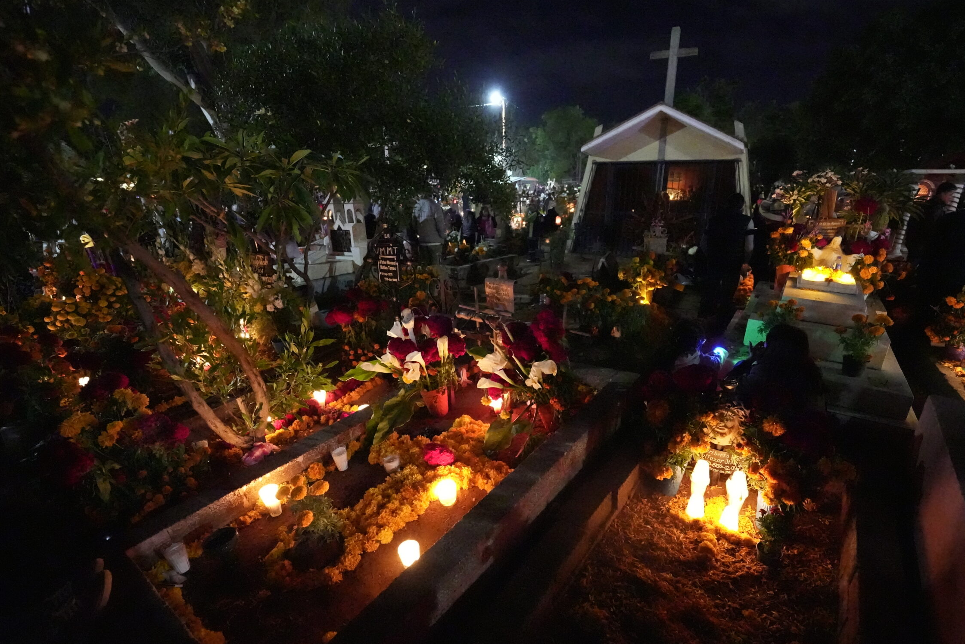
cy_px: 363
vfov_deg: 73.4
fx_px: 429
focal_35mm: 16
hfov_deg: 96.6
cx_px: 516
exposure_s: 1/50
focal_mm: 14
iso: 40000
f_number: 2.8
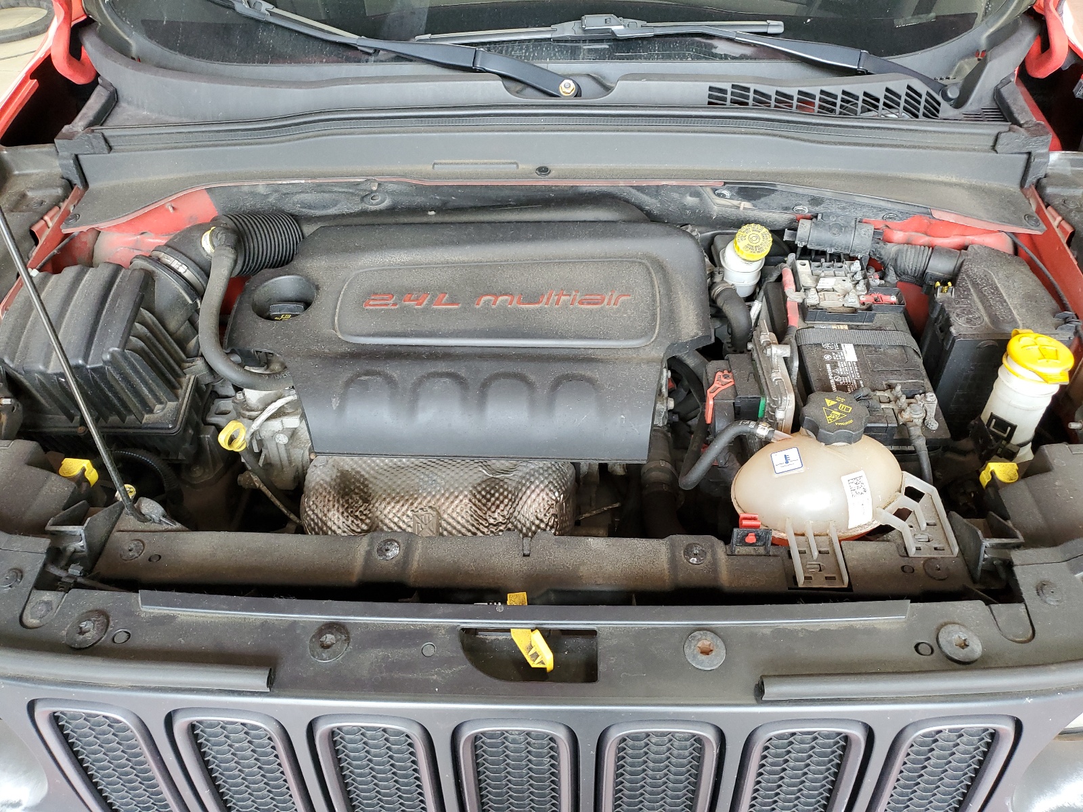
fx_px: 813
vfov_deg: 53.1
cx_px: 542
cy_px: 406
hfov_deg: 67.3
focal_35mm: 26
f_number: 1.5
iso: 129
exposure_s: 1/60.2
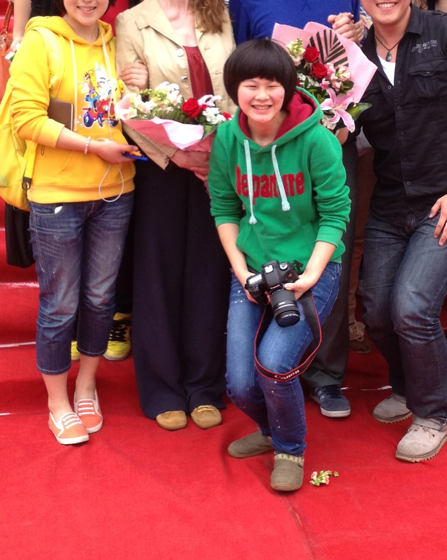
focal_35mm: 81
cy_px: 181
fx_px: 1340
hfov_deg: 18.8
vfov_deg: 23.4
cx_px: 331
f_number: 2.4
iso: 64
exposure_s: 1/245
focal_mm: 4.28
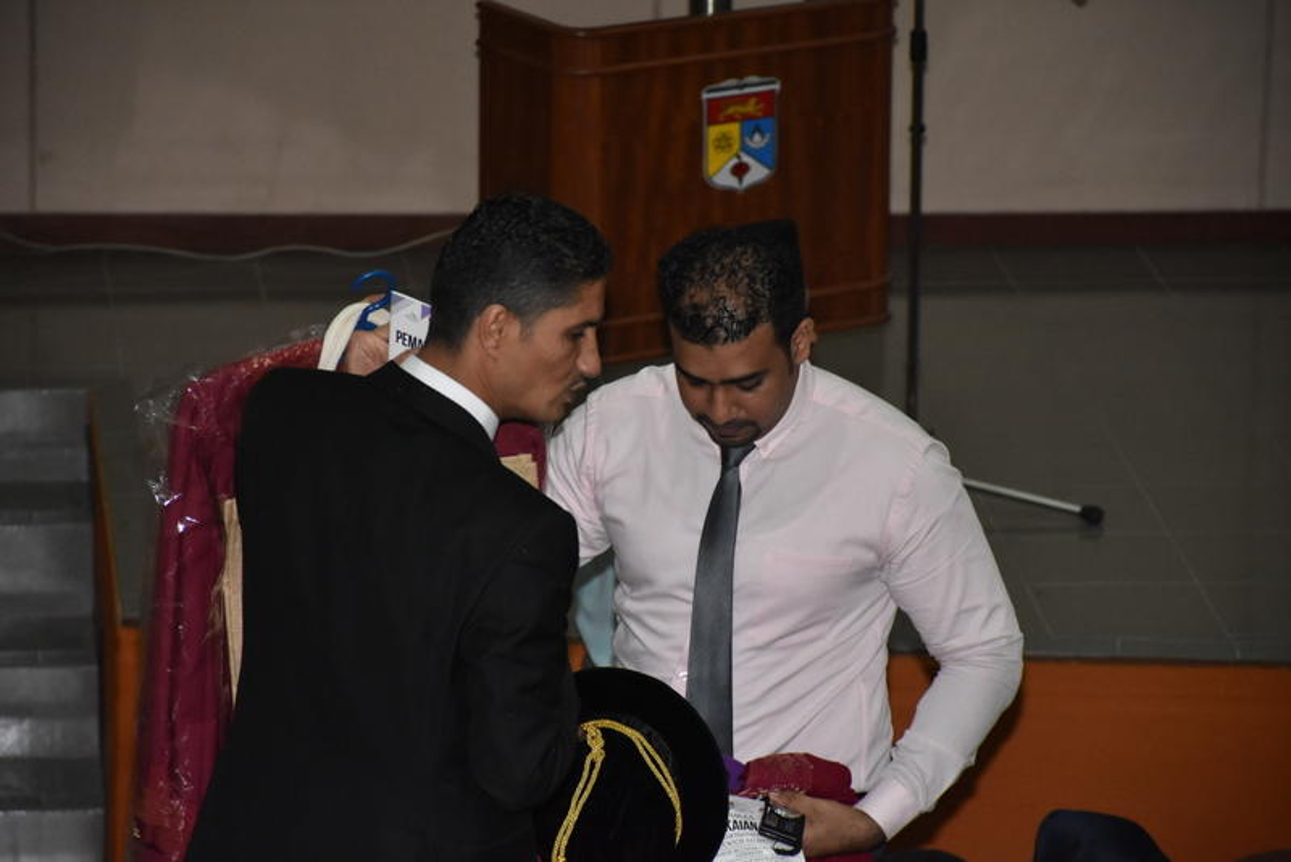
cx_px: 646
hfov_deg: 9.8
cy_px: 431
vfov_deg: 6.5
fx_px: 7533
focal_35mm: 210
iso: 2000
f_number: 5.6
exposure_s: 1/250
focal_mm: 140
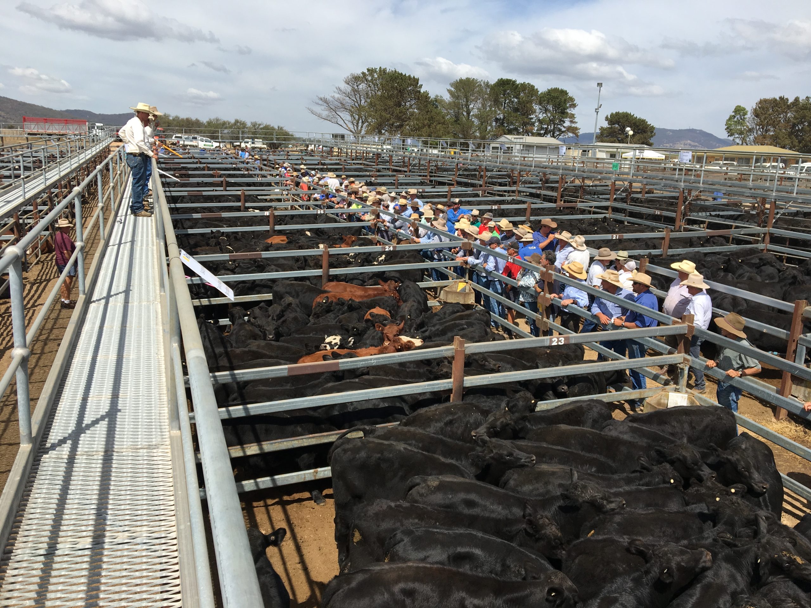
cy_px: 304
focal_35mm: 29
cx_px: 406
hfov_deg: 61.7
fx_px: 679
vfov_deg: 48.2
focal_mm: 4.15
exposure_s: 1/1876
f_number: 2.2
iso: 25
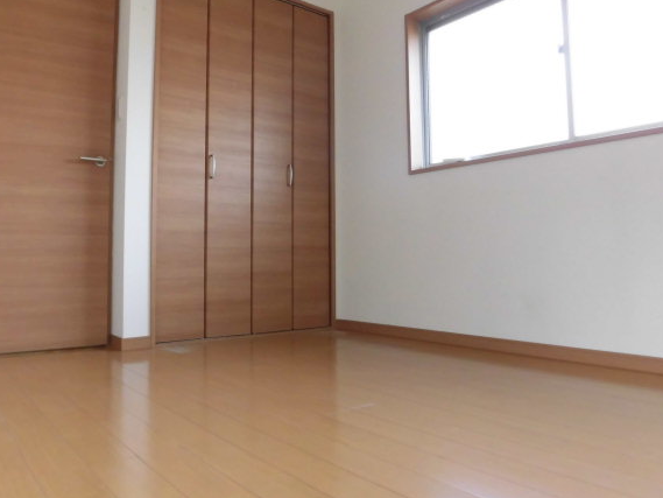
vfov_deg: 51.3
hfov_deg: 65.2
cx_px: 305
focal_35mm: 27
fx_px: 517
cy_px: 230
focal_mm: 4.3
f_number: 3.1
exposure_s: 1/40
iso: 250
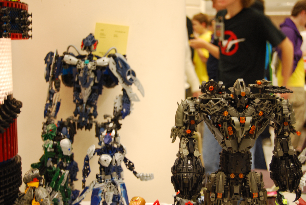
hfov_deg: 33.4
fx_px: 511
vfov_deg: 22.7
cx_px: 153
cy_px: 102
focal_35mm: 60
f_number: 5
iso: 400
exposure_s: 1/10
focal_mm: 40
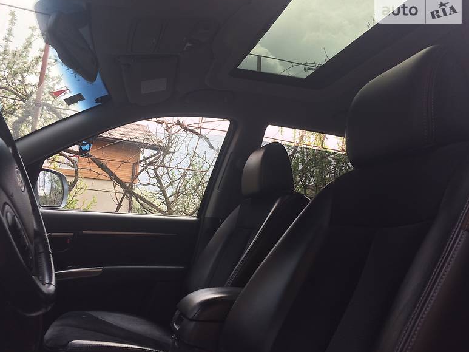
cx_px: 228
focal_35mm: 30
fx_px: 407
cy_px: 172
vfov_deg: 46.8
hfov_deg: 59.9
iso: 32
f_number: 2.2
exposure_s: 1/406
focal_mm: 4.2
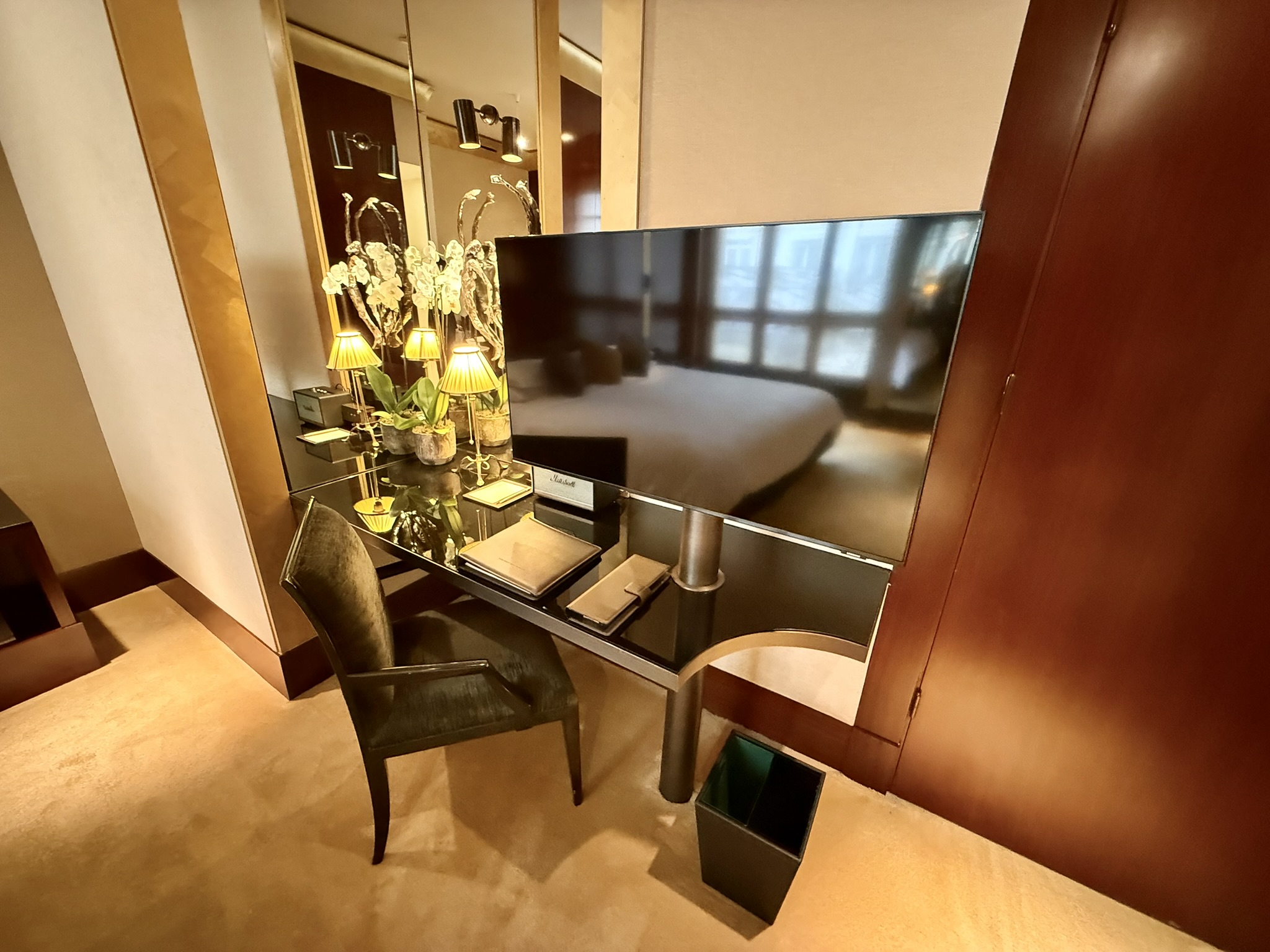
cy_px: 476
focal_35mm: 14
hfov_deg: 102.1
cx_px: 635
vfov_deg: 85.7
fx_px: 514
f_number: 2.2
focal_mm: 2.22
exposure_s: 1/33
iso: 1250
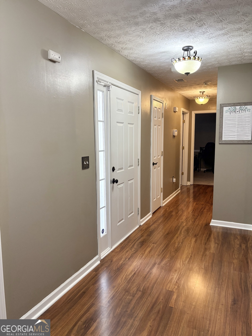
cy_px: 168
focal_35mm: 26
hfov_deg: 53.1
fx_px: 252
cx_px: 126
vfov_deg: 67.3
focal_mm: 5.96
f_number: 1.6
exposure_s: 1/120
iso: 200
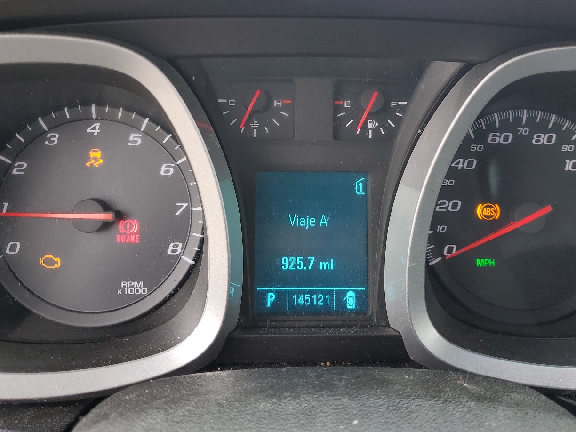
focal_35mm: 34
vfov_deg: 41.5
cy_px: 166
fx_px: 566
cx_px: 298
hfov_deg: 53.9
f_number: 1.5
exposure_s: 1/60.2
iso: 50
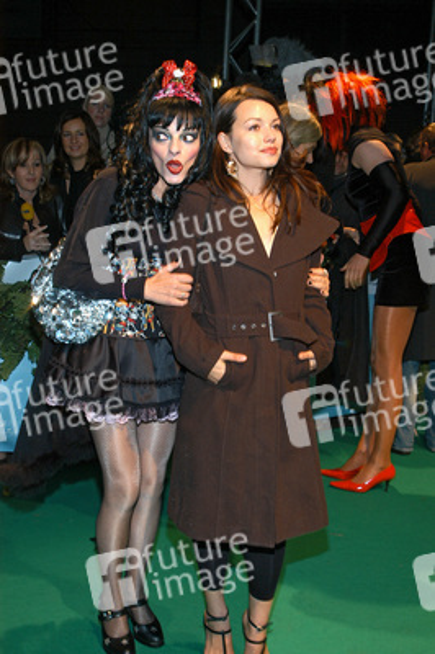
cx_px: 218
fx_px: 763
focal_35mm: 42
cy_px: 327
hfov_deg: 31.8
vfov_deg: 46.4
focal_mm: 28
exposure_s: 1/80
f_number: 8
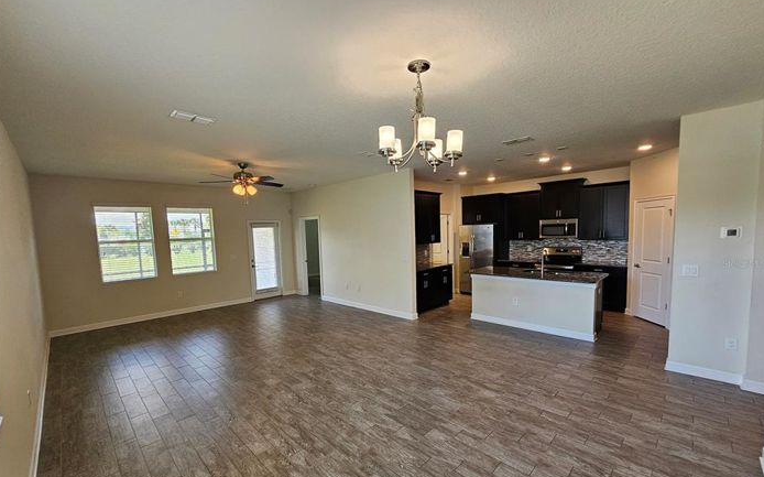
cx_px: 380
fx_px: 291
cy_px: 263
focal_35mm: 14
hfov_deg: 105.3
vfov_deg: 78.3
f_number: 2.2
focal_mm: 2.2
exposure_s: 1/60
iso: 80
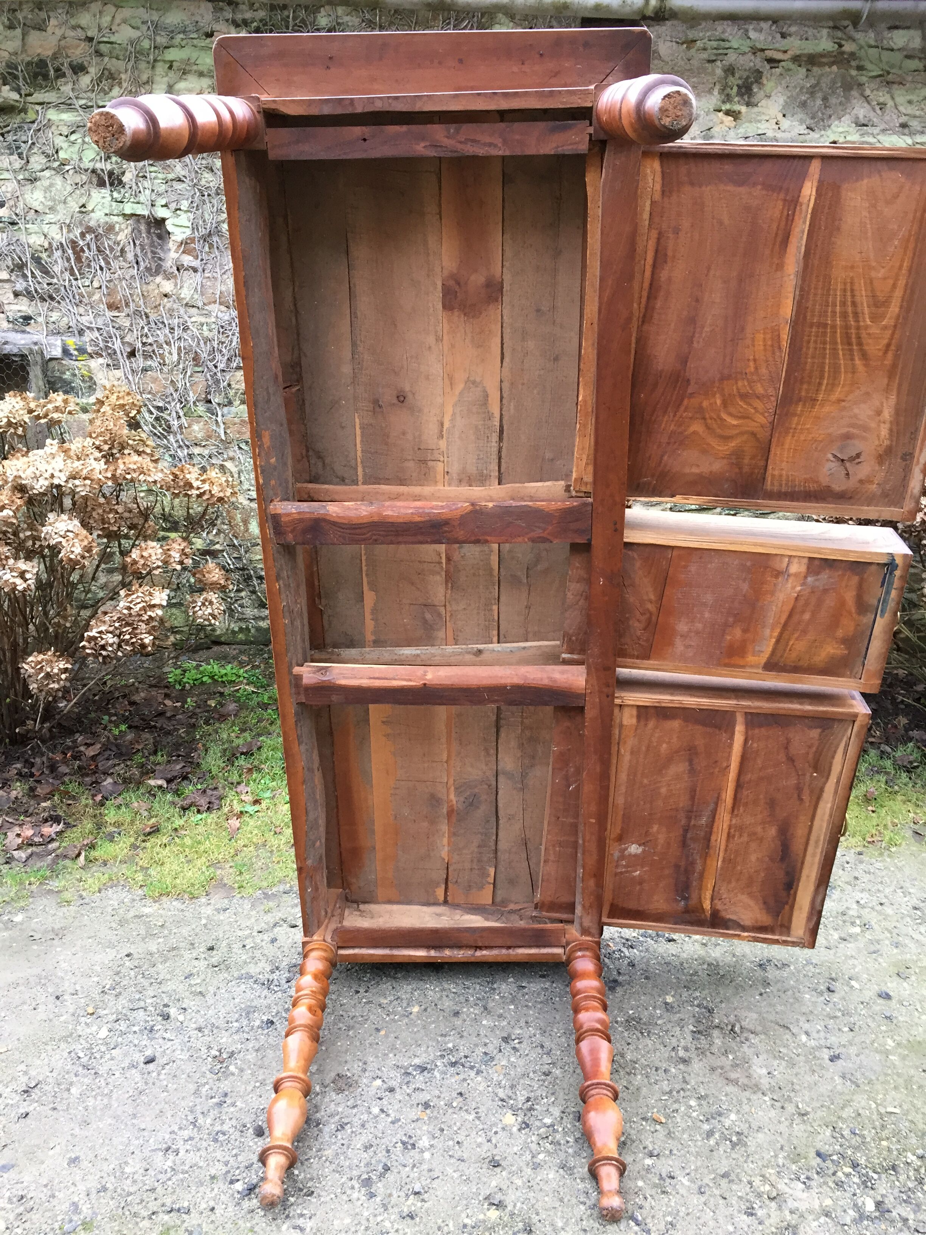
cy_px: 618
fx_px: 1034
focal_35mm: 29
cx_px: 463
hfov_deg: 48.2
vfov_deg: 61.7
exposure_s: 1/33
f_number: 2.2
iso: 100
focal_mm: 4.15
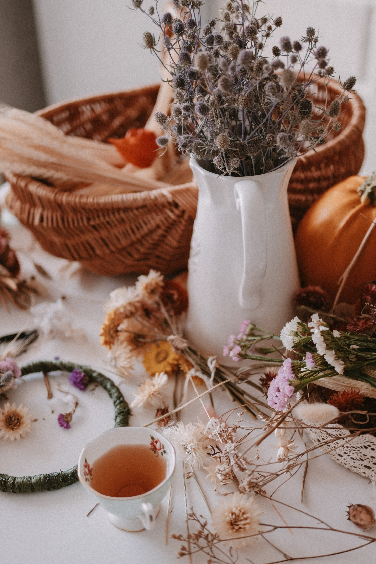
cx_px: 188
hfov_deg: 29.9
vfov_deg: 43.6
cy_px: 282
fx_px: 705
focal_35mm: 45
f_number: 1.4
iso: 320
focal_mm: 30
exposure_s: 1/250
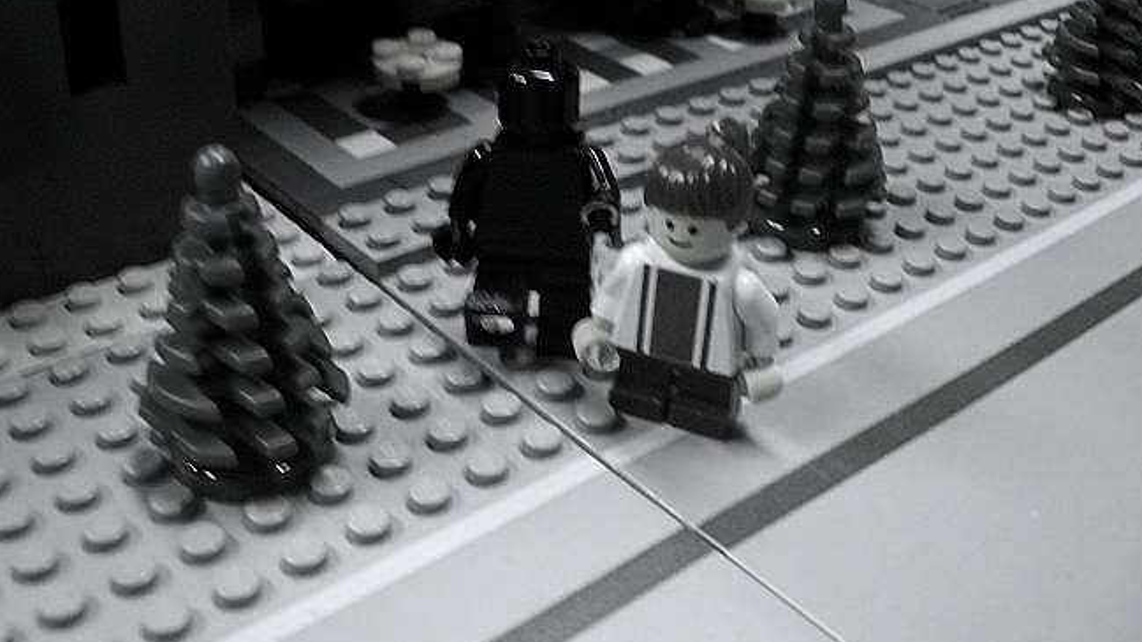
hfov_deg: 48.4
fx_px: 1272
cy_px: 212
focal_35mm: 42
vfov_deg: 28.2
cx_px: 555
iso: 160
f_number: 2.7
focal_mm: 6
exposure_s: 1/30
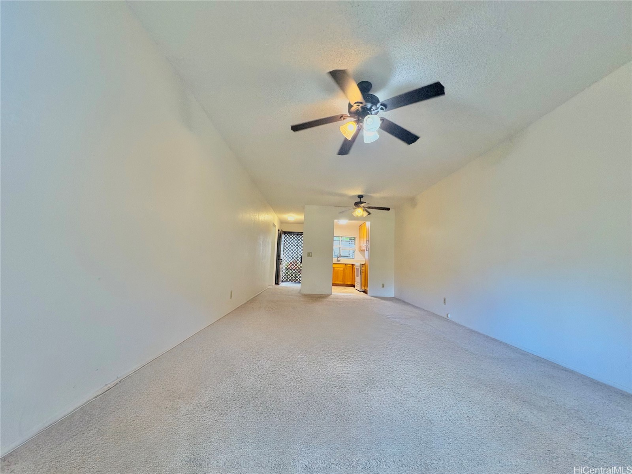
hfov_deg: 102.1
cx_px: 316
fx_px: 256
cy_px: 237
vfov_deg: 85.7
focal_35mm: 14
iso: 400
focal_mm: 2.22
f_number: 2.2
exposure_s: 1/120
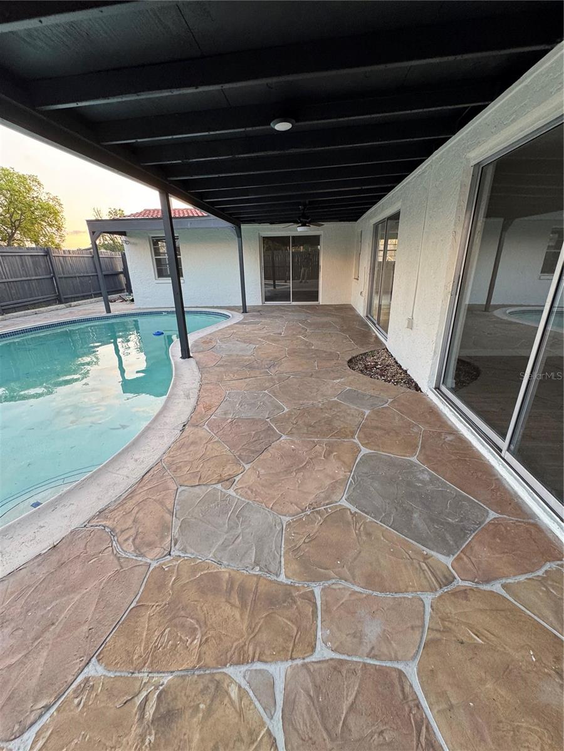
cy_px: 376
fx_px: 304
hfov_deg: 85.7
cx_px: 282
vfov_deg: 102.1
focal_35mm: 14
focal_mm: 2.22
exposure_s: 1/99
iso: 200
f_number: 2.2
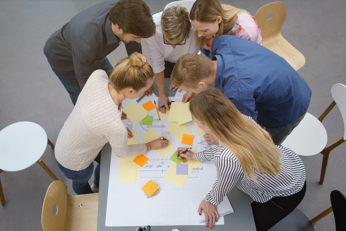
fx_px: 336
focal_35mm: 35
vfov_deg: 37.9
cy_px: 116
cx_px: 173
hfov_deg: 54.4
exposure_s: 1/160
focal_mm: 35
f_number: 3.2
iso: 100
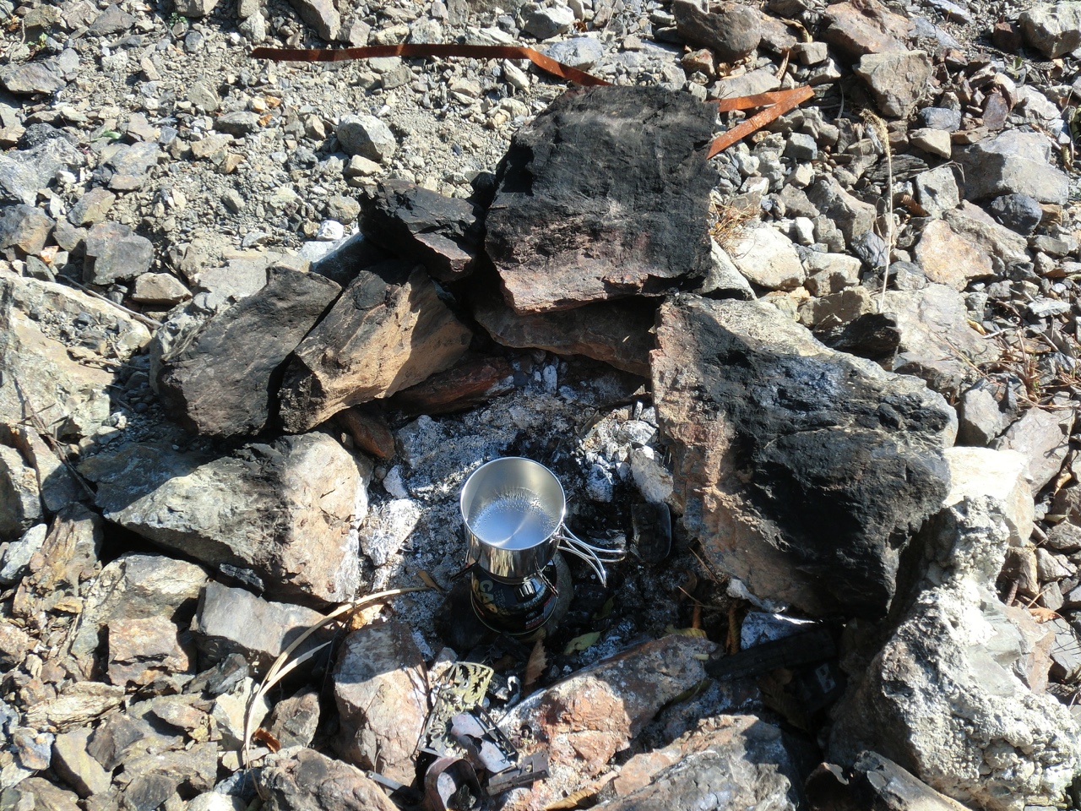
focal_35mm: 35
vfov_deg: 40.7
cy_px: 406
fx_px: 1093
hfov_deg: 52.6
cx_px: 540
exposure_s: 1/500
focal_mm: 6.1
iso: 100
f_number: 3.2
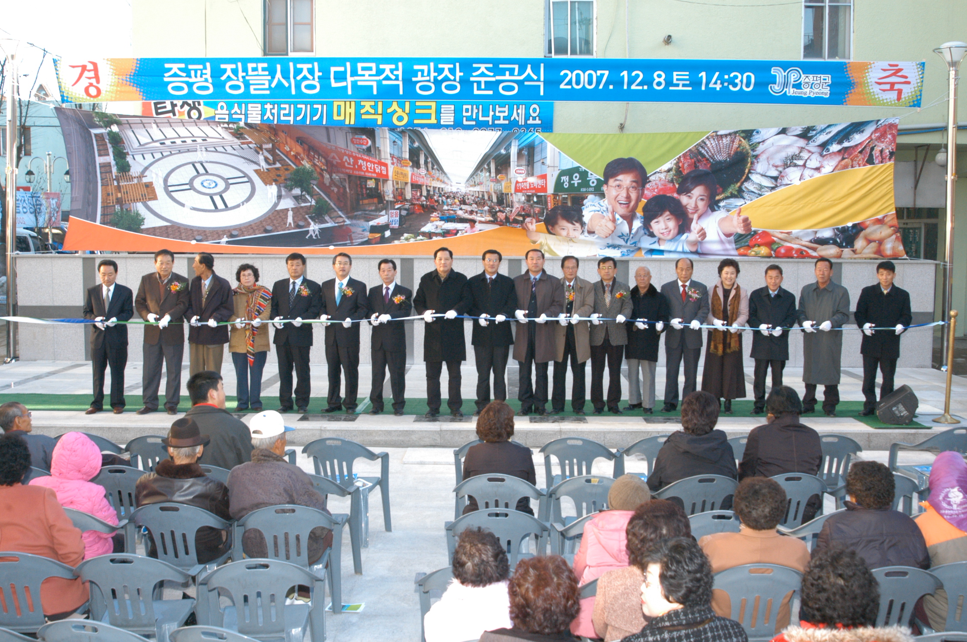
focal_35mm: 42
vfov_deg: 31.8
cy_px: 321
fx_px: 1127
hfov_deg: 46.4
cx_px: 484
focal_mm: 28
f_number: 9
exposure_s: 1/180
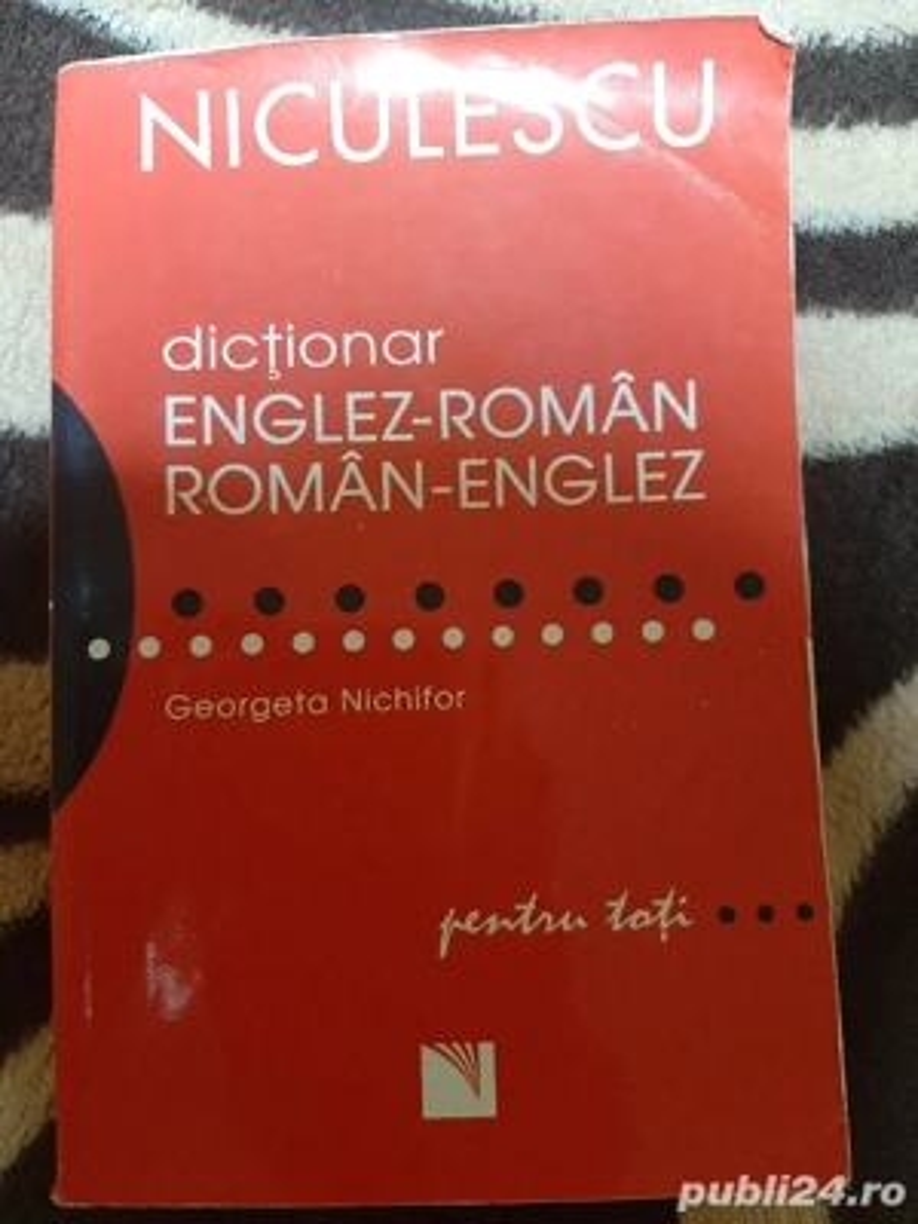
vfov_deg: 67.3
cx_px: 459
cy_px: 612
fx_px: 919
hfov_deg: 53.1
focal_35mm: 26
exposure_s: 1/25
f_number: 1.7
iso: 250
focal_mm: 3.93
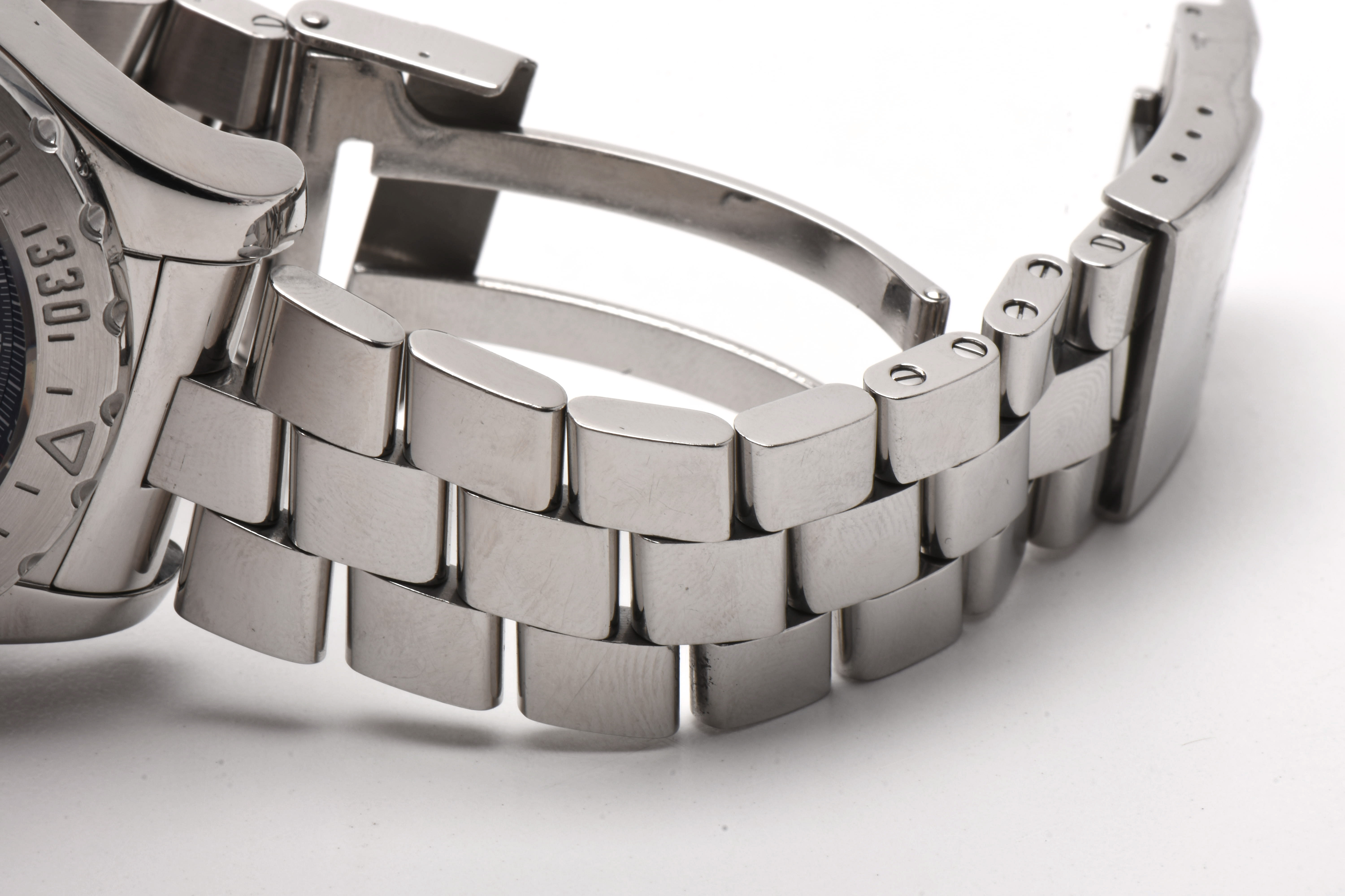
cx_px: 672
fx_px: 4763
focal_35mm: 128
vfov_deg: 10.8
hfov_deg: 16.1
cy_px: 448
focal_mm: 85
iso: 100
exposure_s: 1/100
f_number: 25
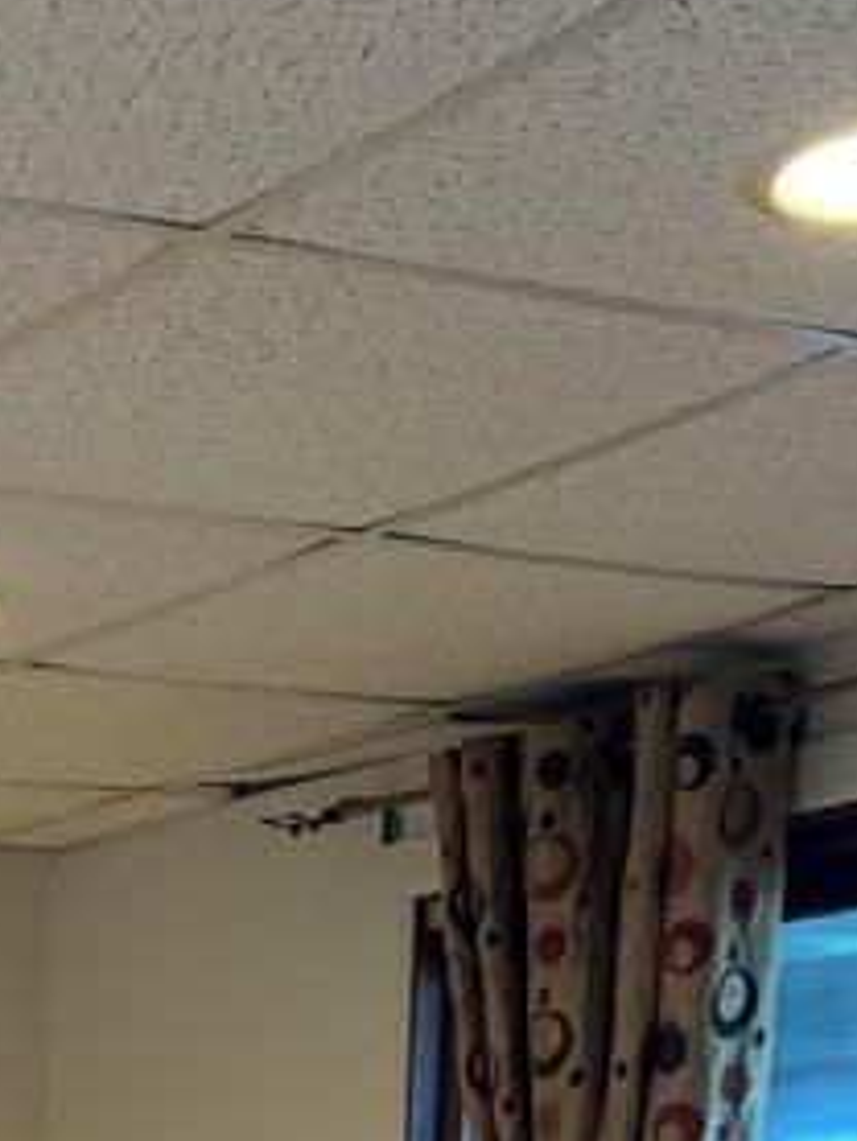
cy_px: 1977
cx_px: -363
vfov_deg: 17.2
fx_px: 3167
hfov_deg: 14.5
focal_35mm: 96
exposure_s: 1/60
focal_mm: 5.7
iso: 80
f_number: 1.5
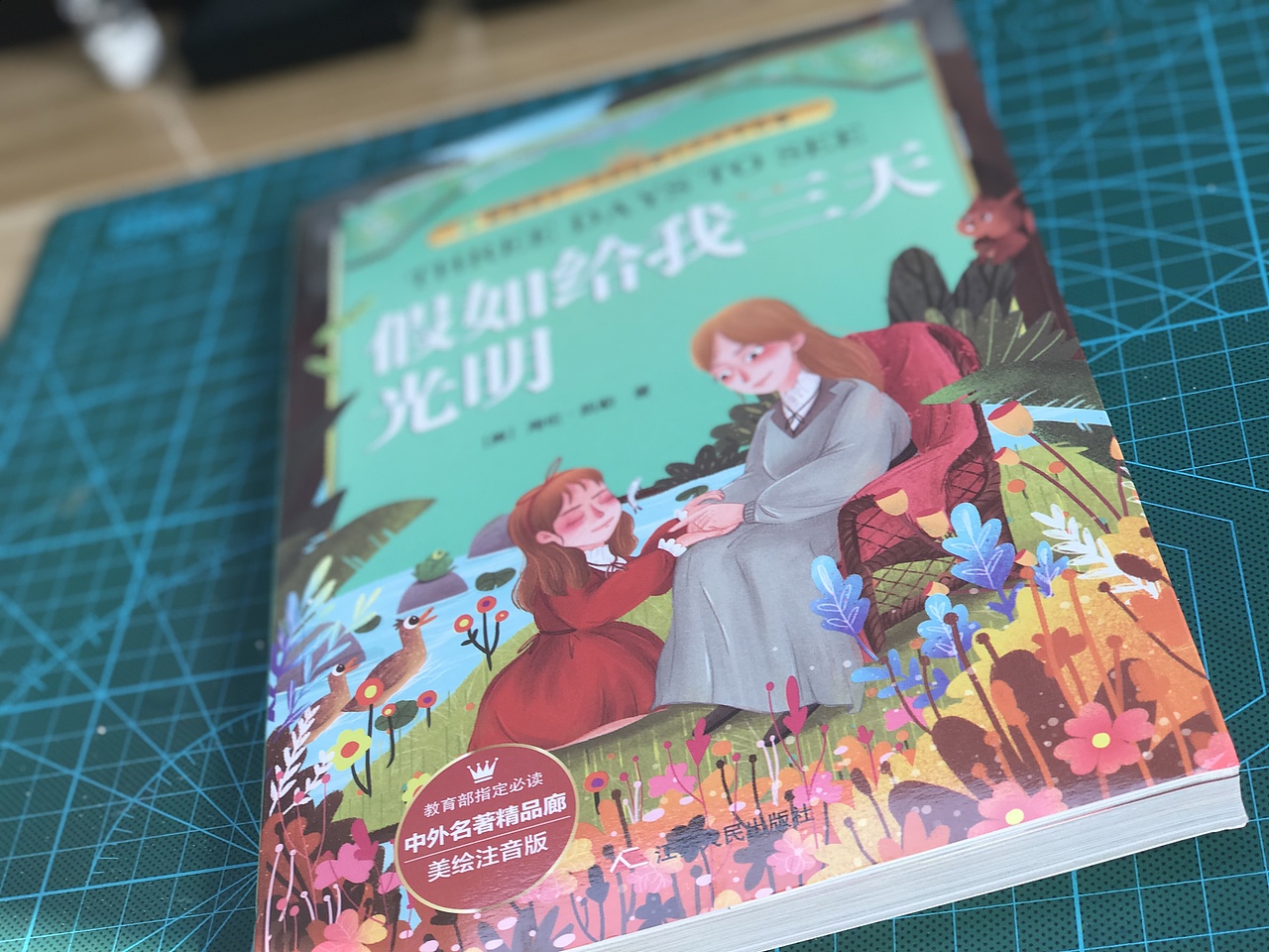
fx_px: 2090
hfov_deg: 33.8
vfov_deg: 25.7
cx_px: 634
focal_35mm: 57
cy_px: 476
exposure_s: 1/50
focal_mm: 6.6
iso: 20
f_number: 2.8
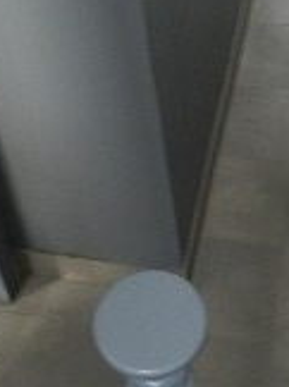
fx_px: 1016
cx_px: 155
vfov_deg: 20.1
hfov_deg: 16.2
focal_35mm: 91
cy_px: -88
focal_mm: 4
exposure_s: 1/20
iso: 400
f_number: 3.4
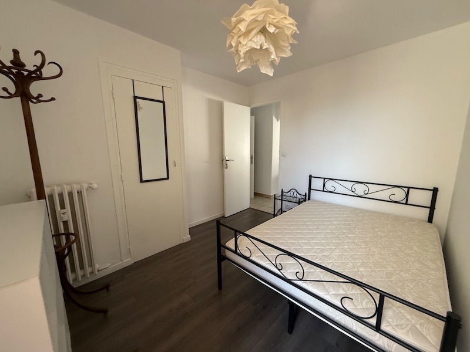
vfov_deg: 85.7
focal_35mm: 14
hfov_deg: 102.1
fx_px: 190
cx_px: 235
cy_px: 176
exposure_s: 1/96
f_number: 2.2
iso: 320
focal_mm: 2.22
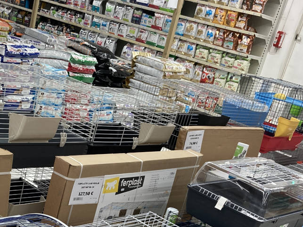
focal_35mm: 61
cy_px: 227
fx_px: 534
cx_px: 85
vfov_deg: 23.0
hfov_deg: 31.3
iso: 64
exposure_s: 1/100
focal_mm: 3.99
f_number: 1.8
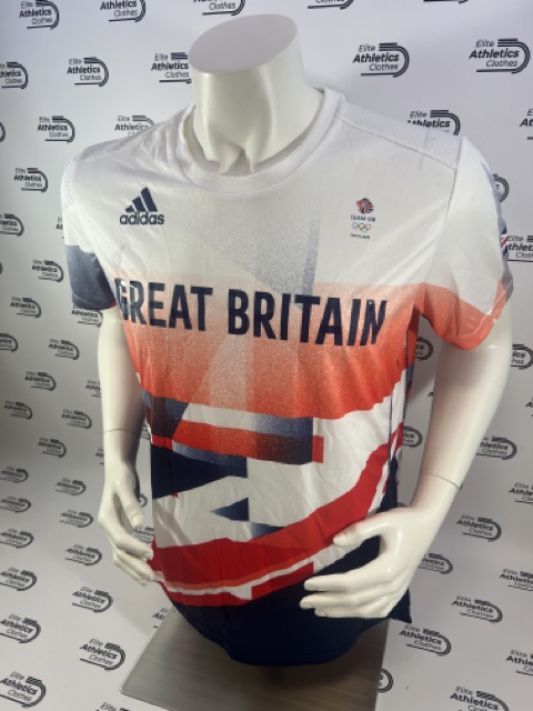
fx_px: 534
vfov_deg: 67.3
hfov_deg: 53.1
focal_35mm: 26
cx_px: 266
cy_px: 356
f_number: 1.5
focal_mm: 5.7
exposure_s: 1/197
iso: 40
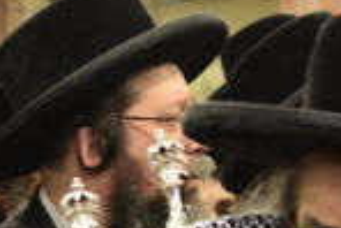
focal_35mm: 242
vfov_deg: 5.6
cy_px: 344
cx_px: 55
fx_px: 2294
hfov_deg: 8.5
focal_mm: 35
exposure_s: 1/250
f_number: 4
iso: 1600
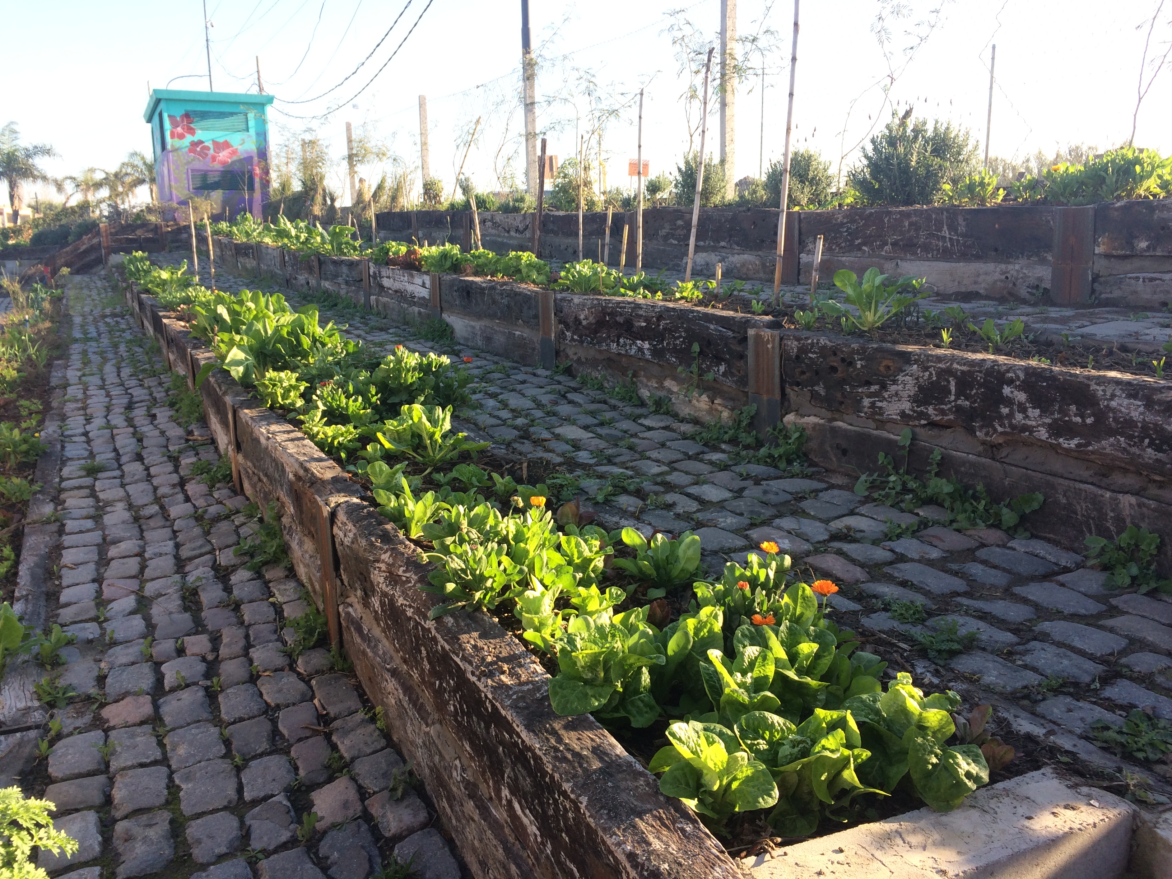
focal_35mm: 29
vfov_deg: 48.2
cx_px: 586
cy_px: 440
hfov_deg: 61.7
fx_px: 982
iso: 32
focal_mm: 4.15
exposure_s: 1/380
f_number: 2.2
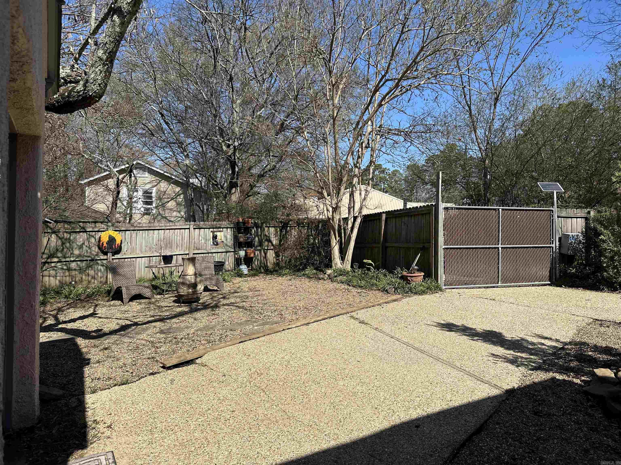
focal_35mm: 24
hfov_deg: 71.6
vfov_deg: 56.8
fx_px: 431
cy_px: 232
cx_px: 310
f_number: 1.78
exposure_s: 1/4762
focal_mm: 6.86
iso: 80
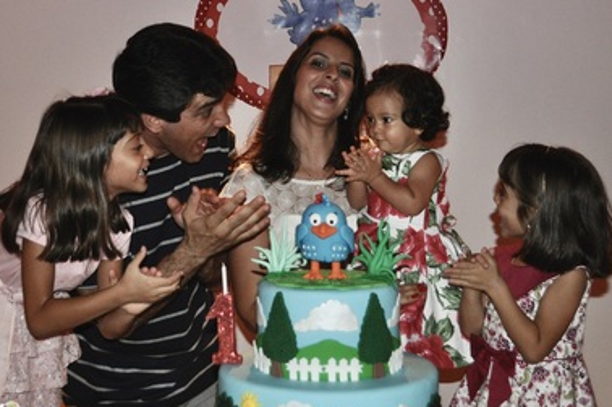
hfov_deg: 32.8
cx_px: 251
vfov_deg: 22.1
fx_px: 1036
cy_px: 137
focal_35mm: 61
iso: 800
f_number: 4
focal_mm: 24
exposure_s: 1/60
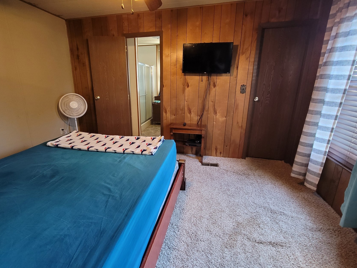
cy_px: 127
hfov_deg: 98.1
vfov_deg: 81.7
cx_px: 168
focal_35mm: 15
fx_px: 155
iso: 500
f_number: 2.2
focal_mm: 2.2
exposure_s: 1/30
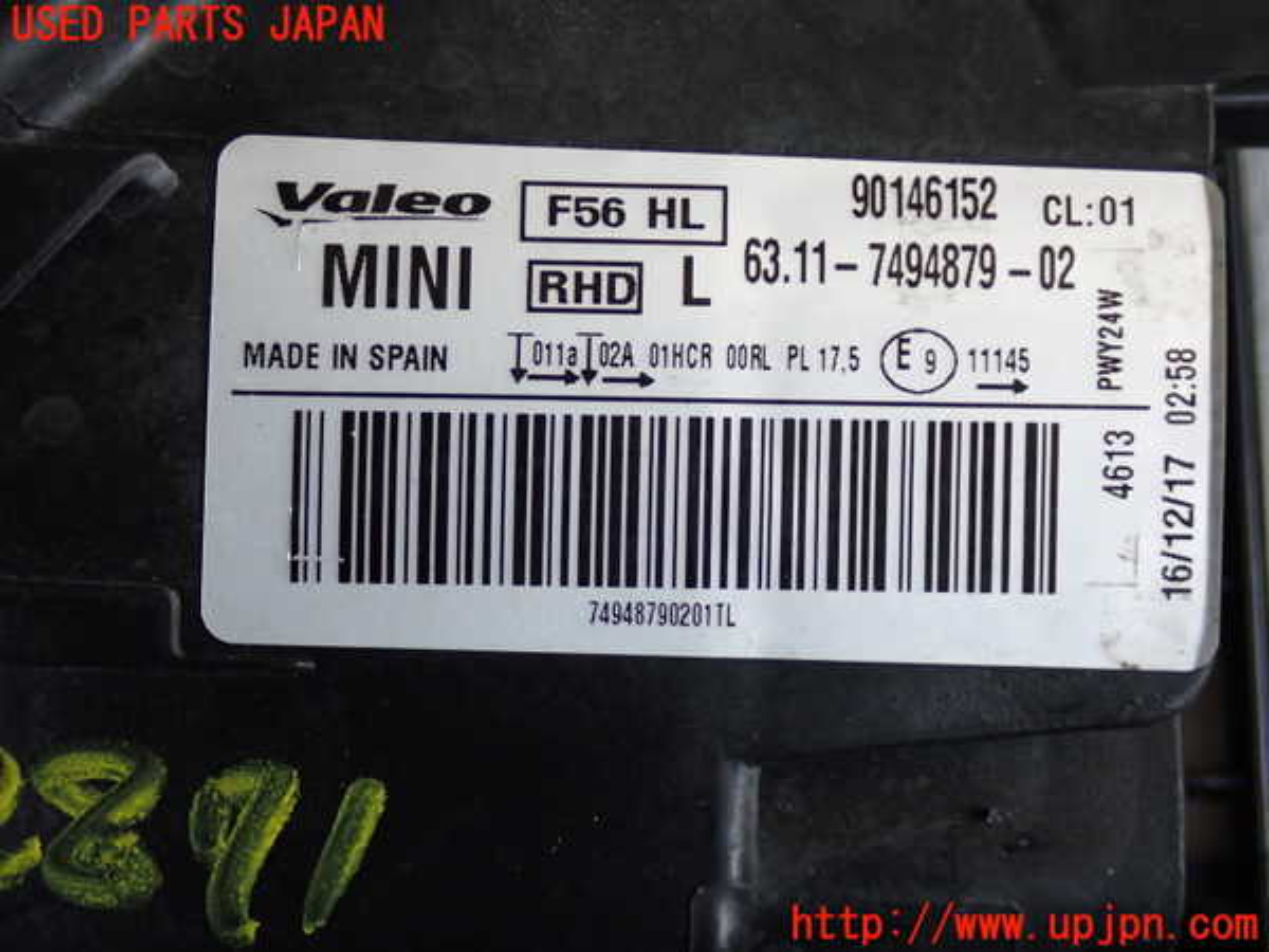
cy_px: 476
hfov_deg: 31.2
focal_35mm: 62
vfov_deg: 23.7
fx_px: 2273
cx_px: 634
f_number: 3.6
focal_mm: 11.09
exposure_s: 1/80
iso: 400
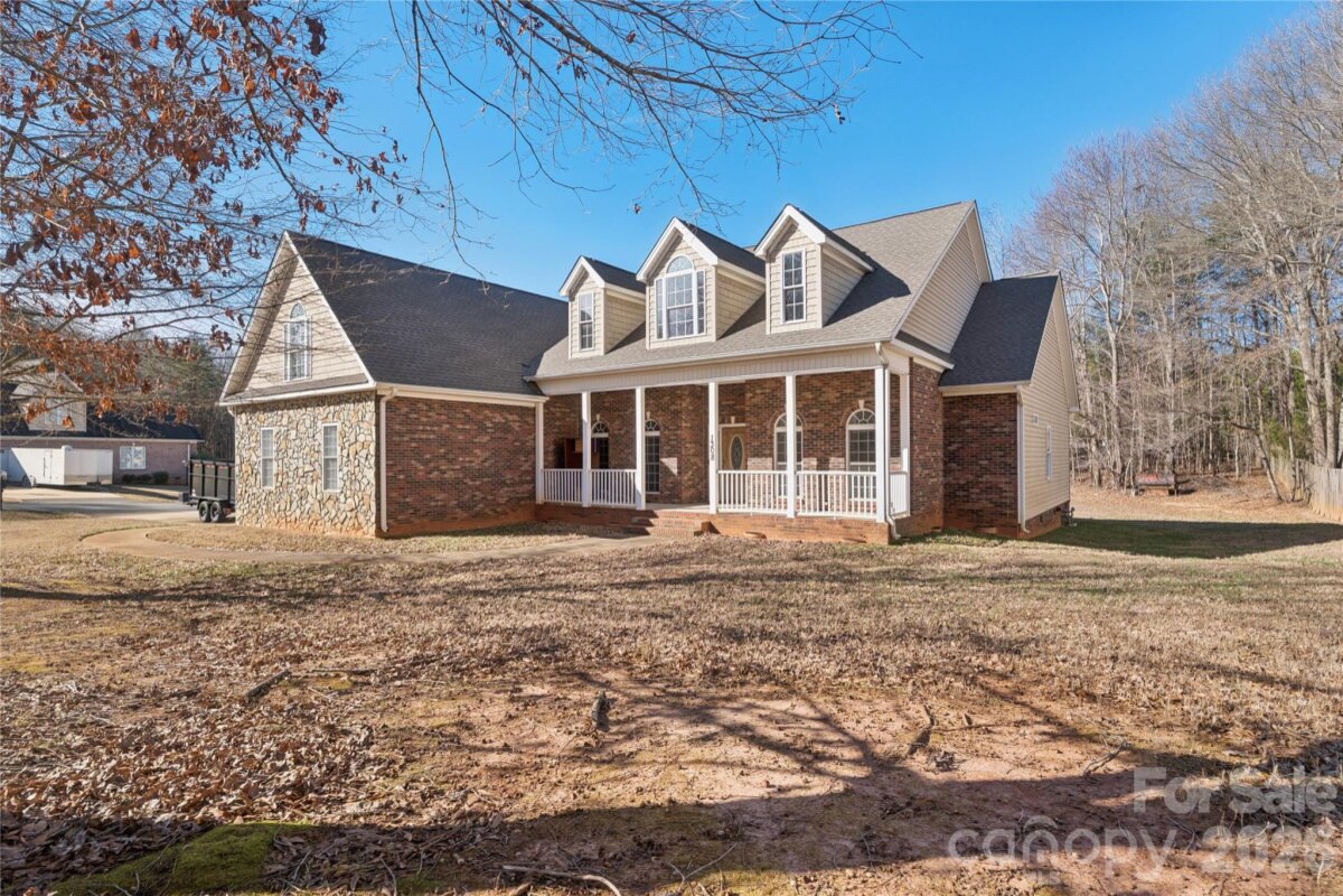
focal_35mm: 18
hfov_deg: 90.0
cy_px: 448
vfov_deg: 67.4
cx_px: 672
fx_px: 671
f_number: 8
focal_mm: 18
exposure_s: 1/800
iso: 400
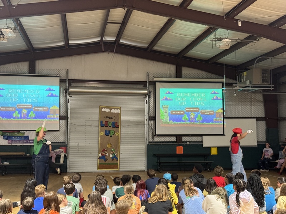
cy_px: 107
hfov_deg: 39.7
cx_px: 143
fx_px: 397
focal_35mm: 48
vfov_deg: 30.3
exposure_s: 1/40
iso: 320
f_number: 1.78
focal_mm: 6.76
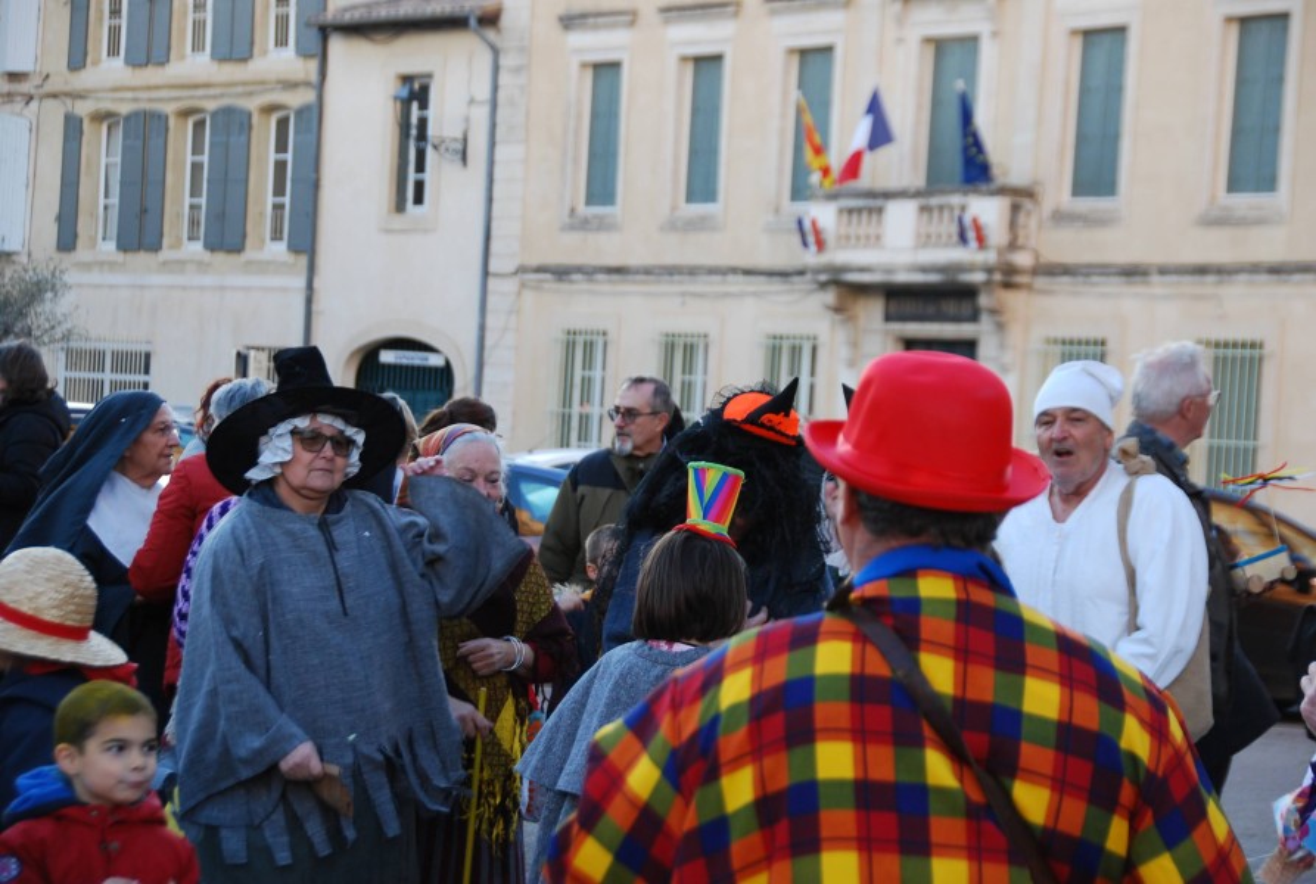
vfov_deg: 13.1
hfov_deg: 19.4
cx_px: 658
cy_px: 442
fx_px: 3847
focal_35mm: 105
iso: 400
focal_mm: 70
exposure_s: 1/125
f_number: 5
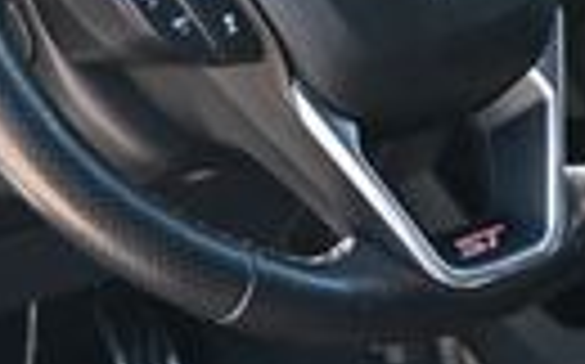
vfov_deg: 8.7
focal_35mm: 151
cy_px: 99
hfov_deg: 13.7
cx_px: 526
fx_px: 2405
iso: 500
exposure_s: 1/125
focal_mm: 20
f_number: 3.8
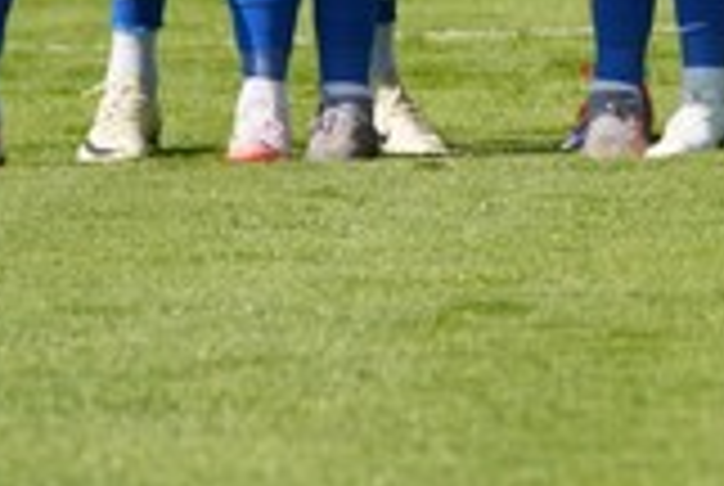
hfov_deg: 3.0
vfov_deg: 2.0
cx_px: 1093
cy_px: -443
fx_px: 13902
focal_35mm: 690
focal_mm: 150
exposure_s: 1/2000
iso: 400
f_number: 4.5
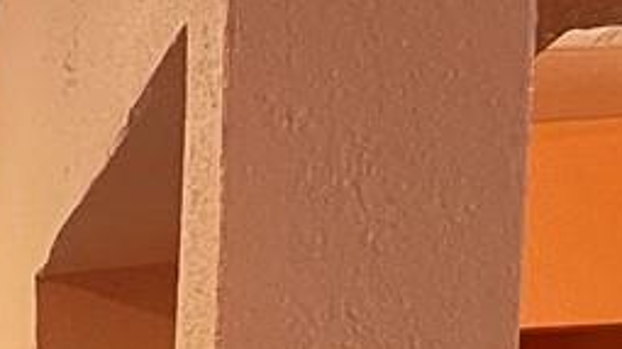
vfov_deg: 6.5
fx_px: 2818
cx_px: -1003
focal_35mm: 171
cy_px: 986
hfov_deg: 10.4
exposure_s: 1/60
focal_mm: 5.1
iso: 160
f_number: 1.6
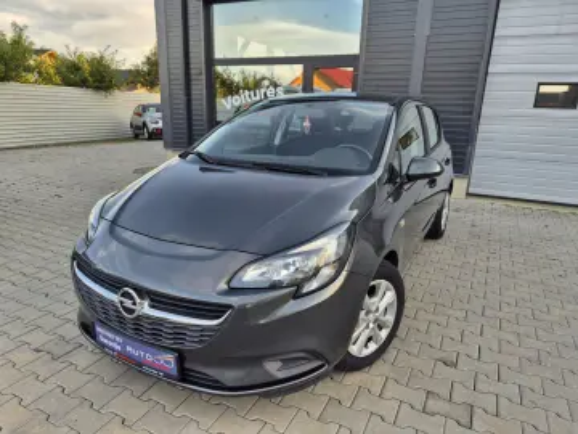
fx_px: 384
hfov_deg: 73.9
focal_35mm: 23
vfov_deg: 58.9
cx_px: 289
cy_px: 217
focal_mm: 5.4
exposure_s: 1/249
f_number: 1.8
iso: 25
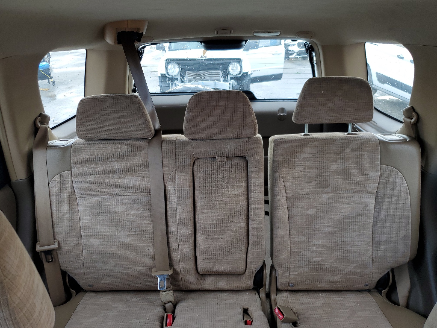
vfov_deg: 53.1
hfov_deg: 67.3
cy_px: 164
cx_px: 218
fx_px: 328
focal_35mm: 26
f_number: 1.5
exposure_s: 1/156
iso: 50
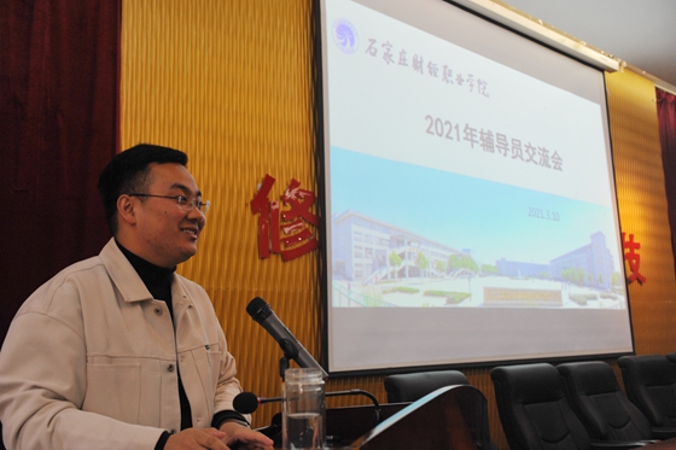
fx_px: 676
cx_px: 338
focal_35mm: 36
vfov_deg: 36.9
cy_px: 225
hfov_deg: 53.1
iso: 1600
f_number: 5
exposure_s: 1/100
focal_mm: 36
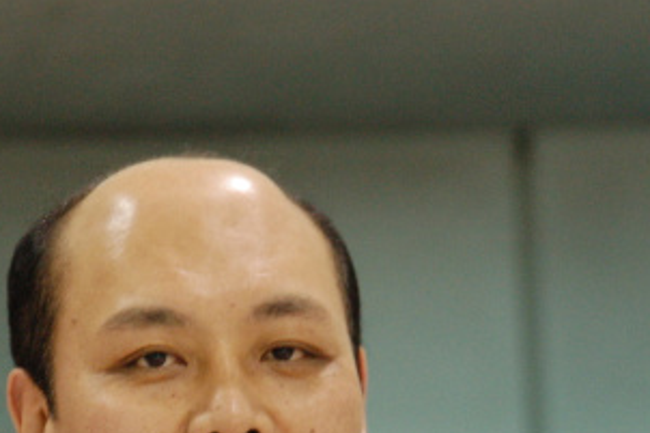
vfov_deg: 5.1
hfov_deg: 7.6
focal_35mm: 270
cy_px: 456
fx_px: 4873
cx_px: 192
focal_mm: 85
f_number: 4
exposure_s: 1/50
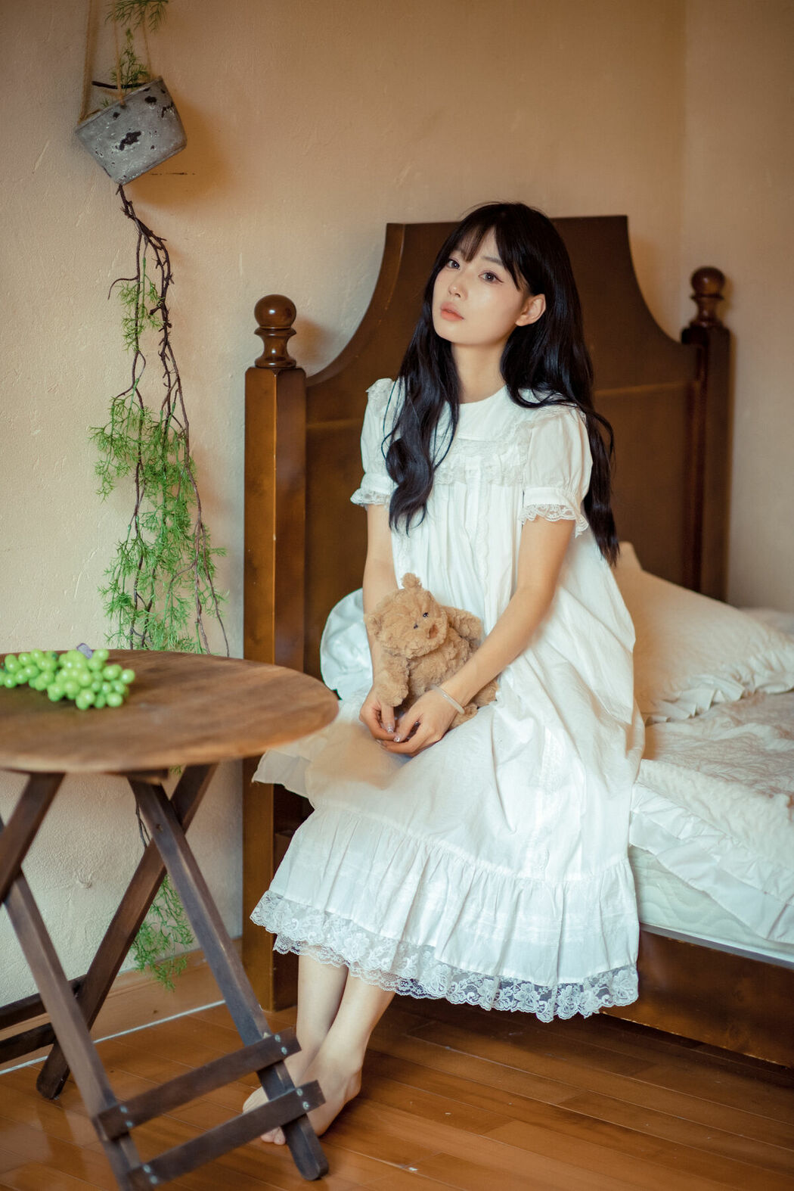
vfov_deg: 23.9
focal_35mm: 85
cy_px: 596
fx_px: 2811
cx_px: 397
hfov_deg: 16.1
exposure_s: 1/200
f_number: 1.4
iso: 640
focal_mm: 85
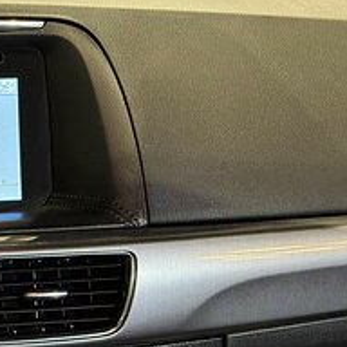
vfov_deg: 14.4
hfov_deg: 13.9
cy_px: 262
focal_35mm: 121
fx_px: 1372
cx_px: -81
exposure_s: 1/65
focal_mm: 6.76
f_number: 1.78
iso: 80
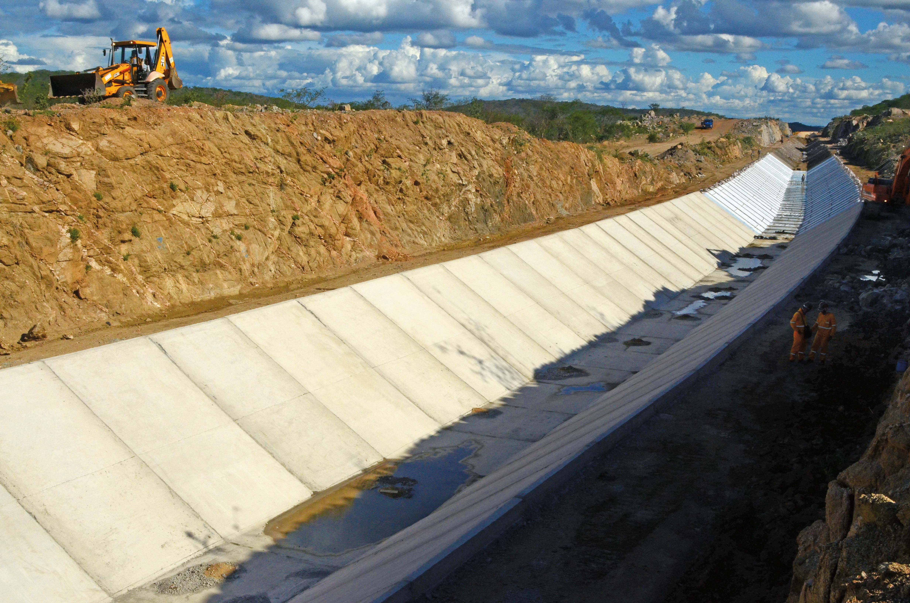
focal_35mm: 42
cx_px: 455
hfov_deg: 46.5
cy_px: 302
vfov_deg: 31.8
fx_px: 1059
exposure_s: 1/750
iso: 800
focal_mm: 28
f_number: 22
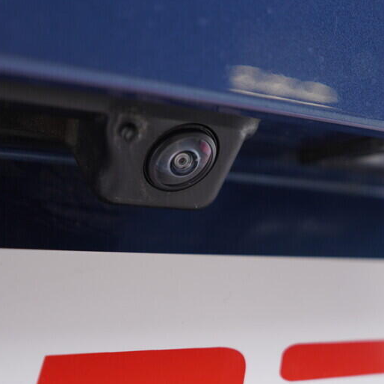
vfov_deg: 28.1
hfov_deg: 28.2
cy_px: 218
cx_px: 193
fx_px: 766
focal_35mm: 61
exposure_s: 1/40
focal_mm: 24
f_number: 2.8
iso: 160
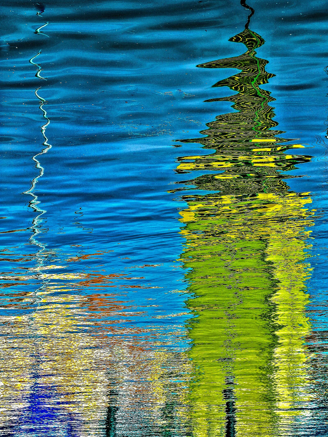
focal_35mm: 114
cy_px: 196
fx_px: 1440
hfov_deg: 13.0
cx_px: 164
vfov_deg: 17.3
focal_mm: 105
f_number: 16
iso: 250
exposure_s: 1/80
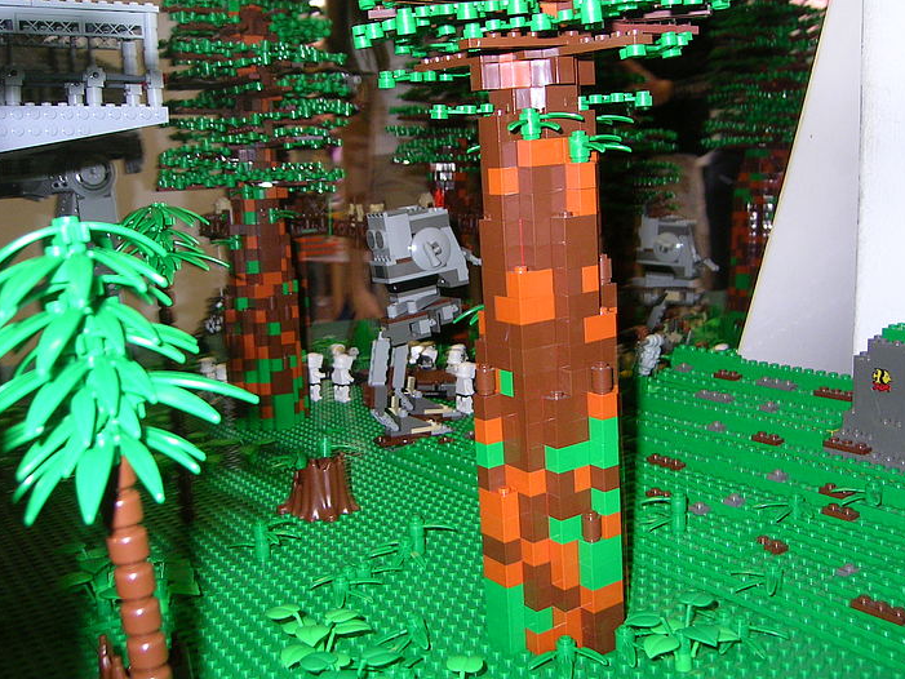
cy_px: 336
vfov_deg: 37.7
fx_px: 994
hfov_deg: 49.0
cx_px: 457
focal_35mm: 38
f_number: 2.9
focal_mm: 5.8
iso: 100
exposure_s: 1/31.1
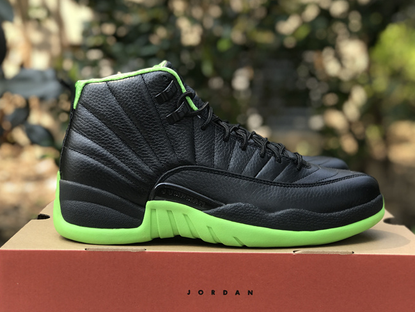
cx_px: 219
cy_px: 141
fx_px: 779
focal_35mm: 65
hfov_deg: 29.8
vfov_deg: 22.6
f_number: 2.8
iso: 20
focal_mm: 6.6
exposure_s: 1/126
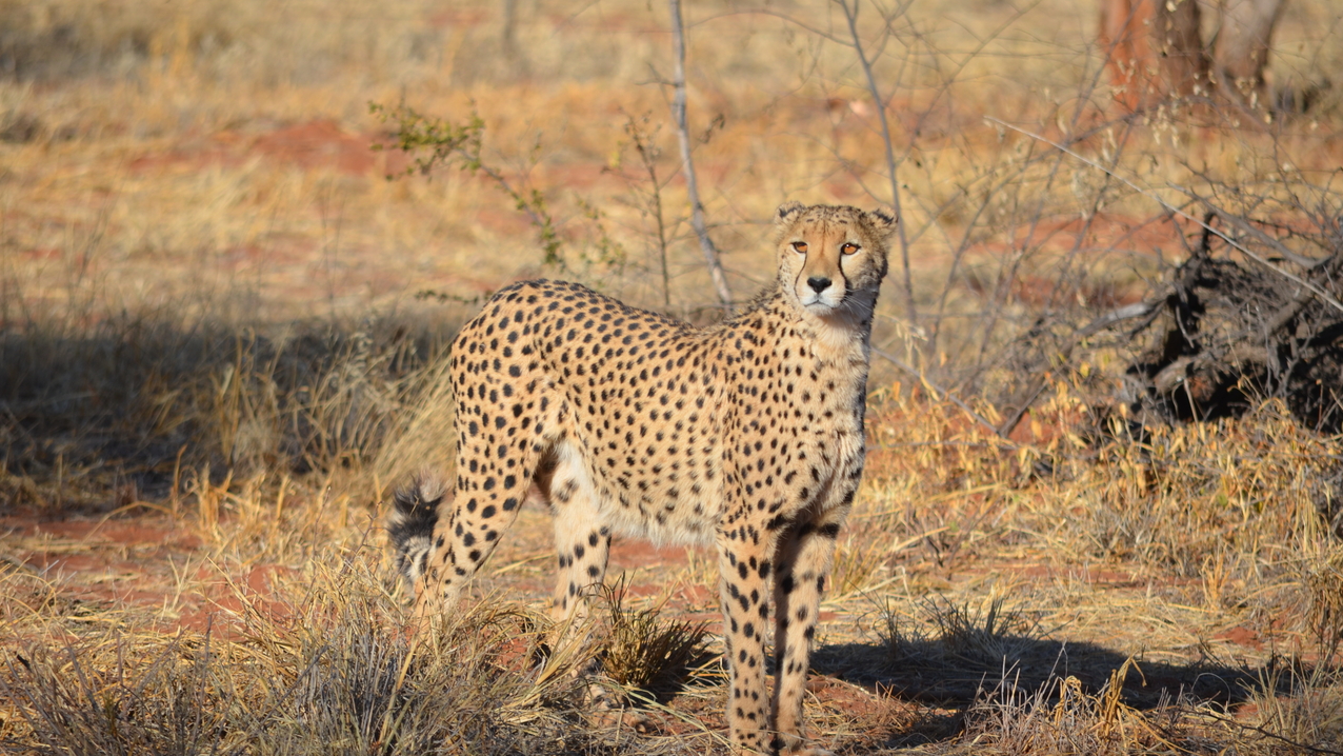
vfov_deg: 2.6
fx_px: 16810
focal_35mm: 472
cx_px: 672
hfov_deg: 4.6
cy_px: 443
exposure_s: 1/640
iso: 200
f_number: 6.3
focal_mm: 300
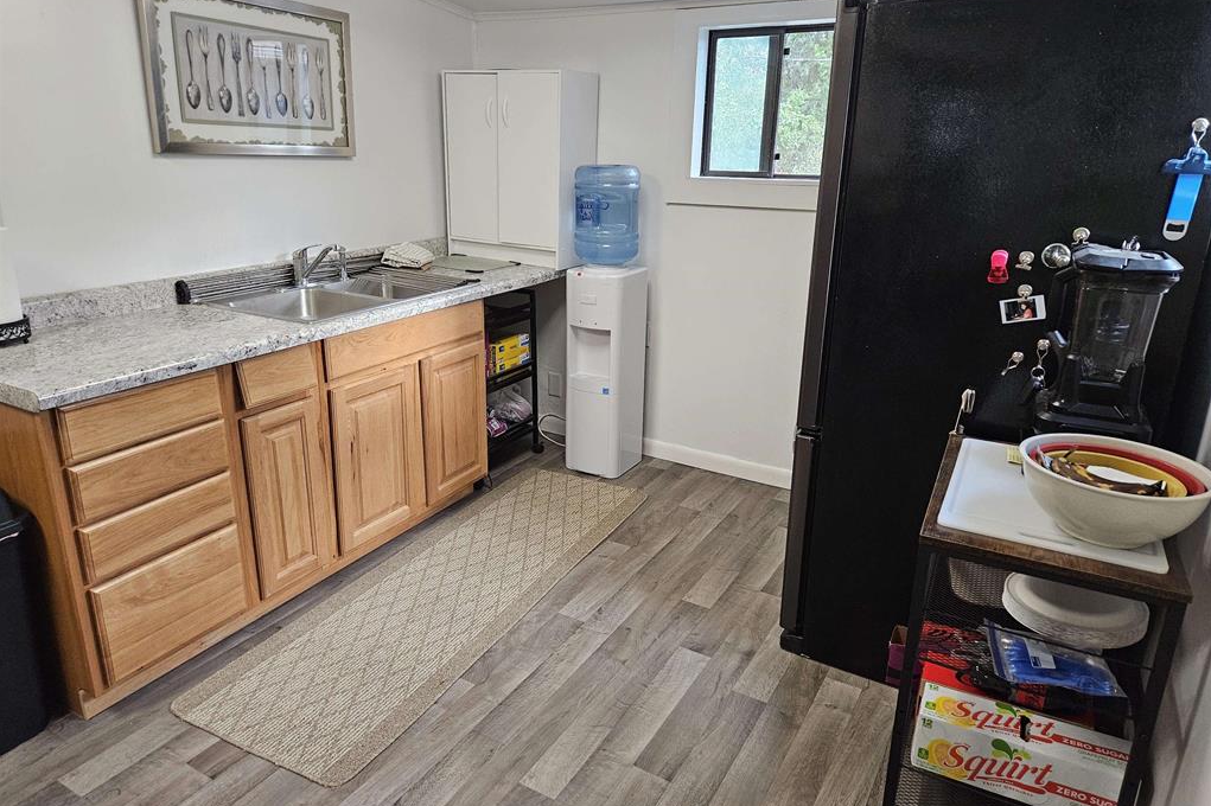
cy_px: 403
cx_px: 606
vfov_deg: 53.1
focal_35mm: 24
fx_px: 807
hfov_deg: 73.8
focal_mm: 5.4
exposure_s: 1/120
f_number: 1.8
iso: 640
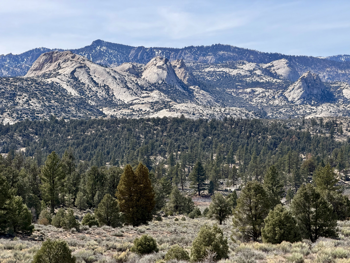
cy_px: 132
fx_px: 1011
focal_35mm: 100
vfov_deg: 14.8
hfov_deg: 19.6
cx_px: 175
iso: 32
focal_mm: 16.89
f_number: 2.8
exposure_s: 1/638
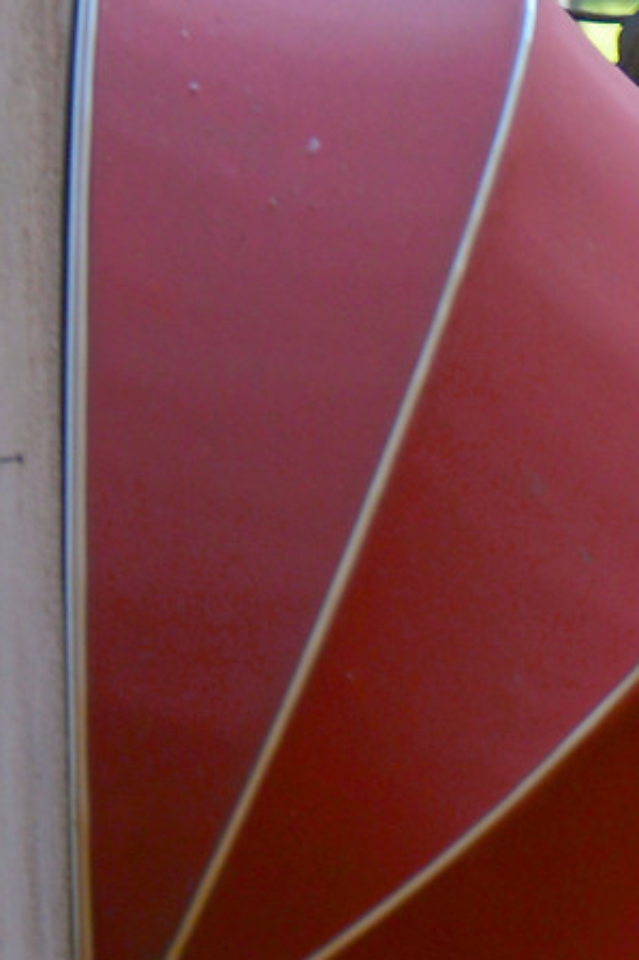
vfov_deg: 3.9
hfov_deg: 2.6
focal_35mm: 529
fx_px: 14094
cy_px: 509
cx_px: 1154
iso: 100
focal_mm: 66
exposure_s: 1/100
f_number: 5.3
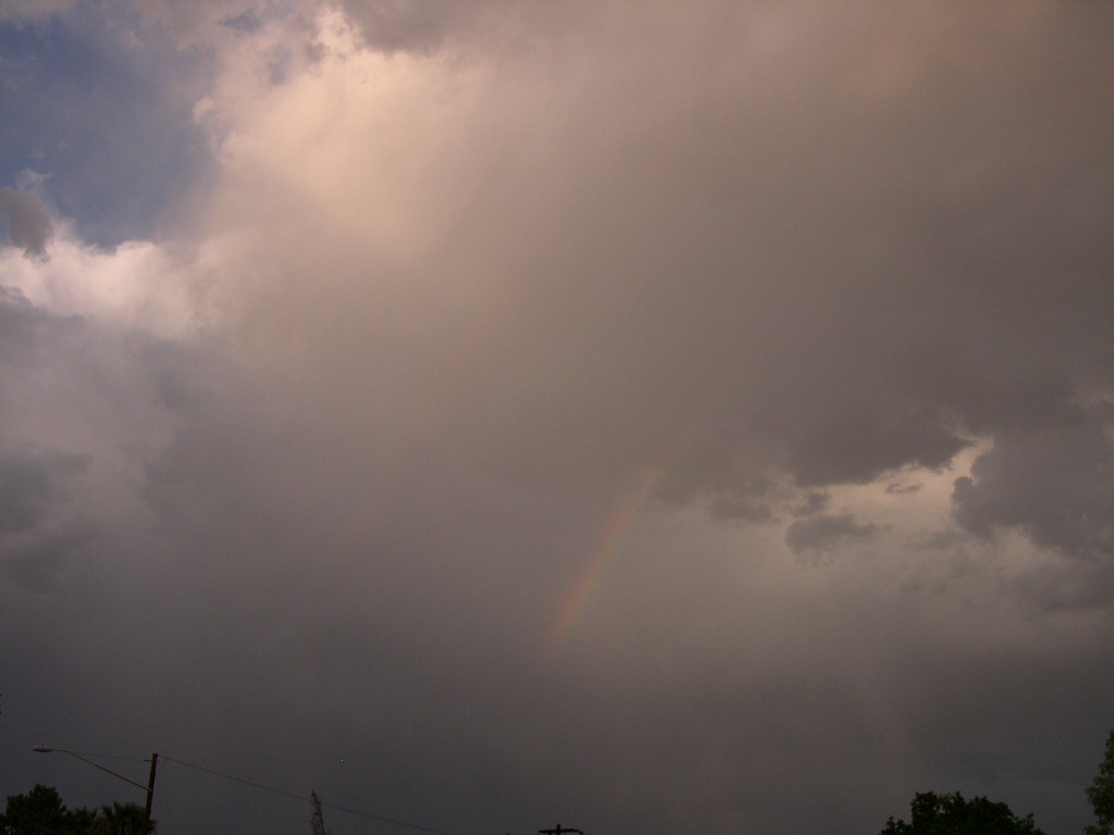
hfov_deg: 49.0
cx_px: 557
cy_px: 418
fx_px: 1223
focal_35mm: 38
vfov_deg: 37.7
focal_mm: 8
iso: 100
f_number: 7.6
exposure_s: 1/102
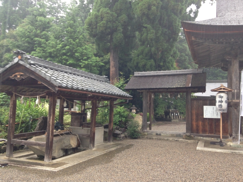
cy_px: 91
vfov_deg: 42.9
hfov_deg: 55.4
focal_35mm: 33
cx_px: 122
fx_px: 232
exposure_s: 1/60
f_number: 2.4
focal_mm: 4.13
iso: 80
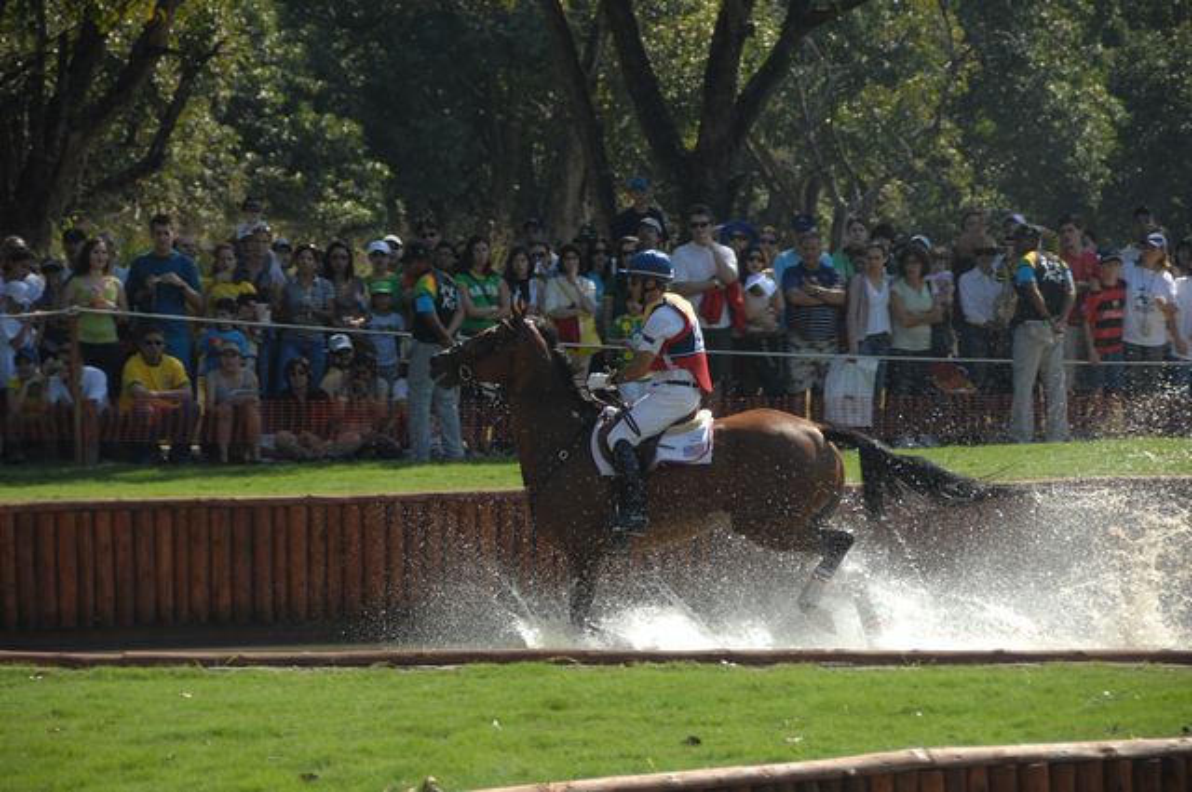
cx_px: 596
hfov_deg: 10.6
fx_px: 6448
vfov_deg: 7.0
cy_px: 396
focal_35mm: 195
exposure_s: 1/500
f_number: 5.6
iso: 200
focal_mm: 130
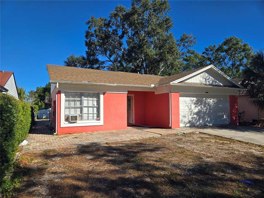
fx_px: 175
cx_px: 132
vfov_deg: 58.9
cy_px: 99
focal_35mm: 23
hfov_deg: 73.9
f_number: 1.8
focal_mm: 5.4
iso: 25
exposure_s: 1/1899
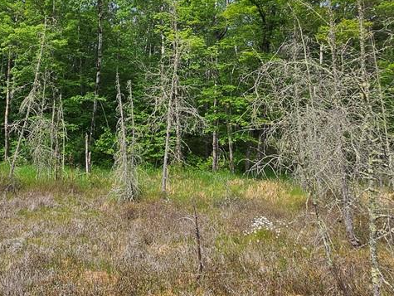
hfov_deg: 62.0
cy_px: 85
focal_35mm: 28
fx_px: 319
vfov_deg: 48.4
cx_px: 134
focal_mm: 2.2
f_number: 2.2
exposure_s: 1/2265
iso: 50
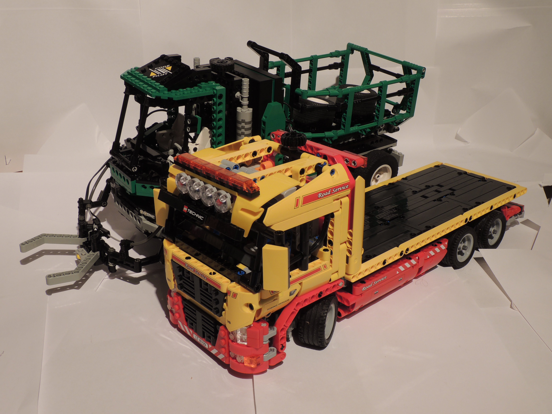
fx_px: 638
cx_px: 276
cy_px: 207
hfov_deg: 46.8
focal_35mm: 40
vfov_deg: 36.0
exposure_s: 1/2.5
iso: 100
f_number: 6.6
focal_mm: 7.1
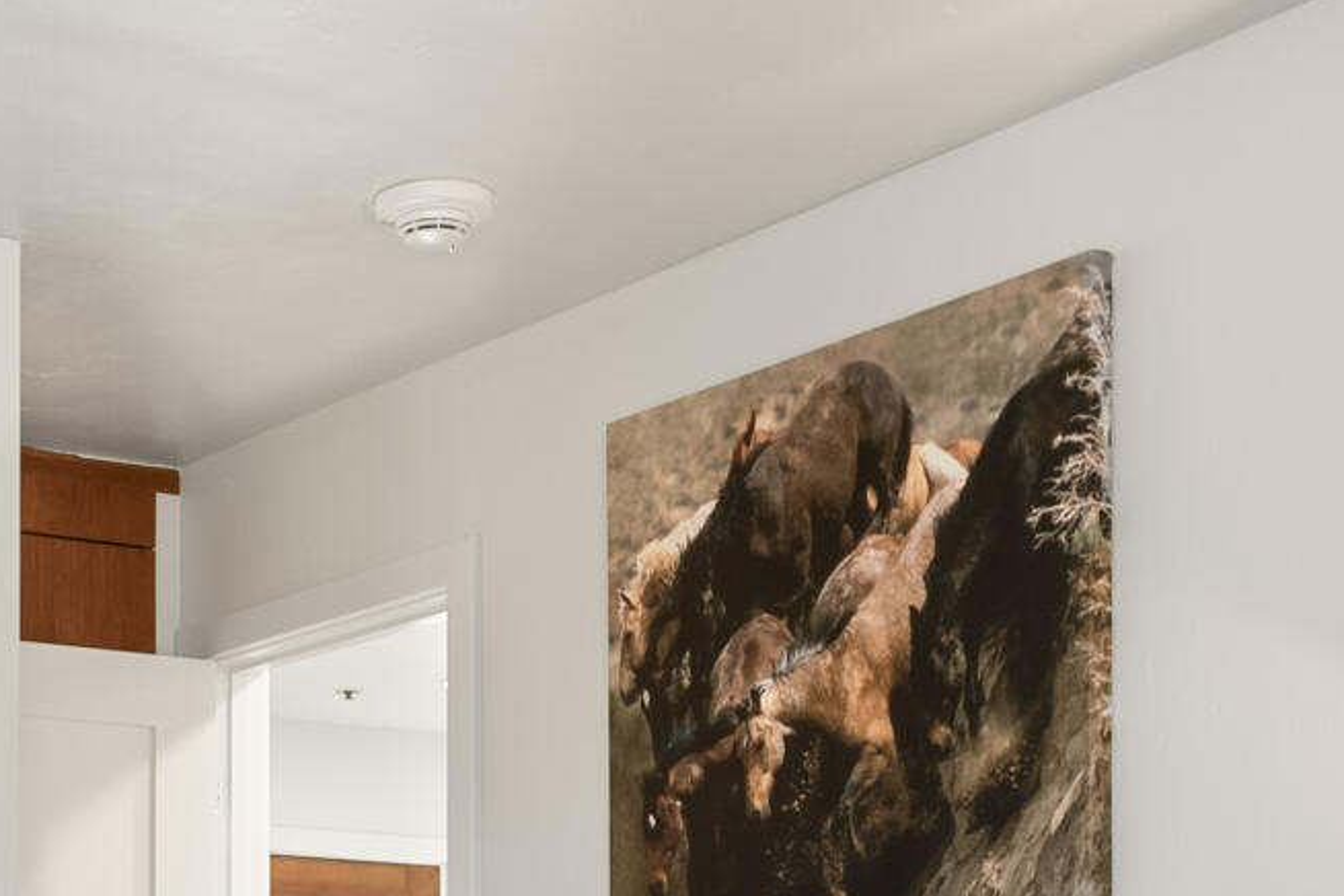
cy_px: 1163
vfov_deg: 16.5
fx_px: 2912
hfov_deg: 25.4
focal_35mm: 78
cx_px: 210
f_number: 7.1
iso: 400
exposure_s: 1/3
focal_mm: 17
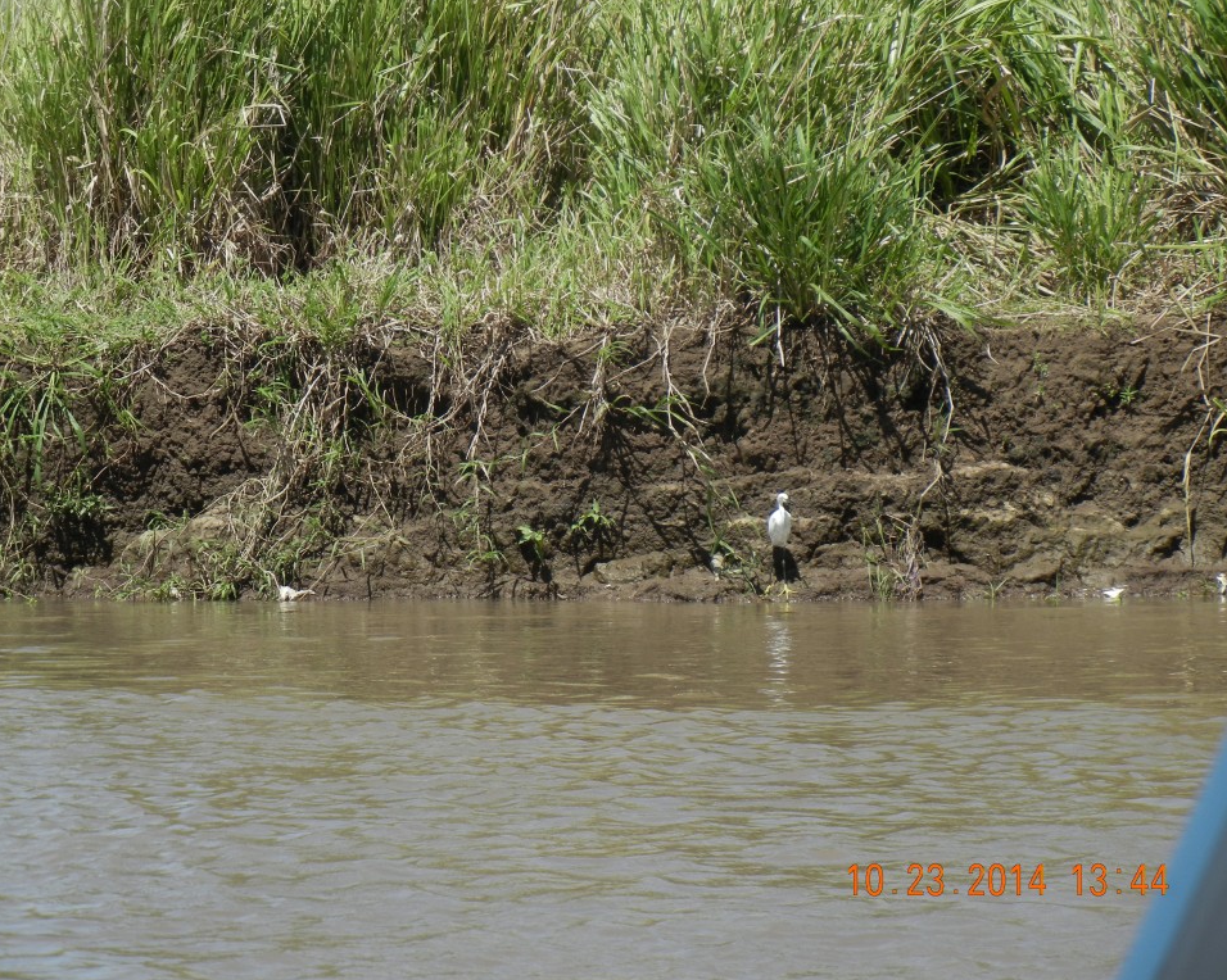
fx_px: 5772
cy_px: 490
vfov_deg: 9.7
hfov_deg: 12.1
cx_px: 592
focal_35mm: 159
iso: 160
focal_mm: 27.4
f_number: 4.6
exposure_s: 1/821
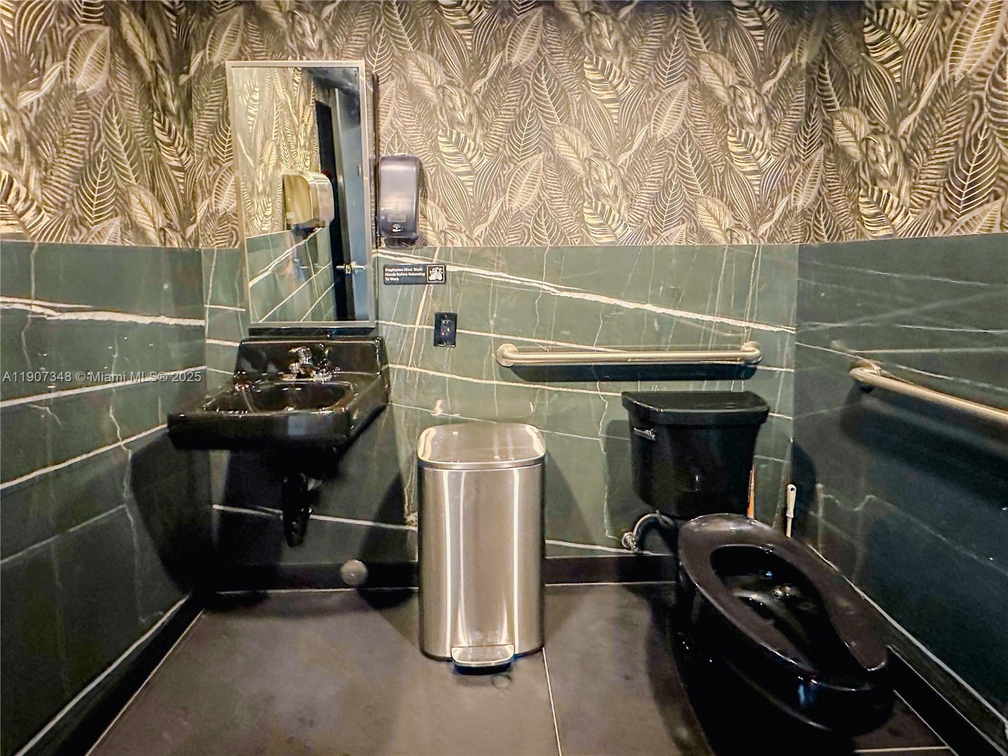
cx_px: 504
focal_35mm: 14
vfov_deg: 85.7
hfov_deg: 102.1
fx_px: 408
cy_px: 378
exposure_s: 1/40
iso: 1250
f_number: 2.2
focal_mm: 2.22
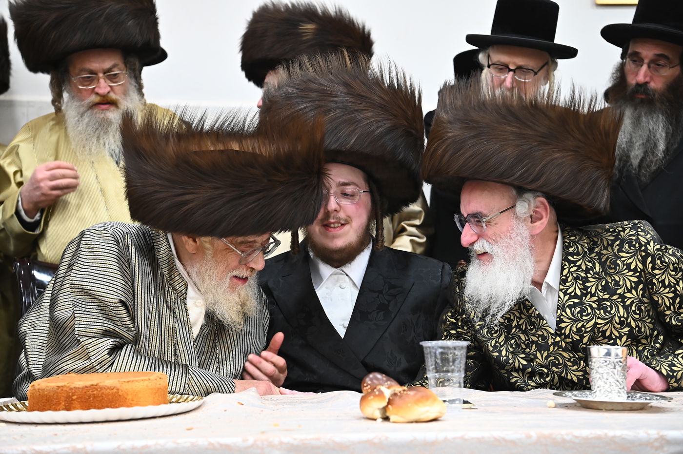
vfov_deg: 24.2
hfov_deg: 35.7
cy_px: 227
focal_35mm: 56
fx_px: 1062
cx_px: 342
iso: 2500
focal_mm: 56
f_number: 4.5
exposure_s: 1/200
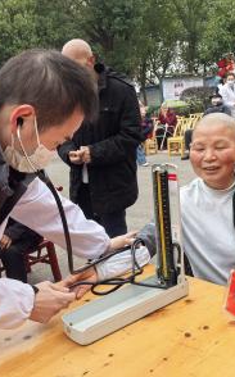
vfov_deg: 50.4
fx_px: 401
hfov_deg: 32.6
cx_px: 94
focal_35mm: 39
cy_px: 190
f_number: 4
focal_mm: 6.98
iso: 80
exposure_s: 1/100
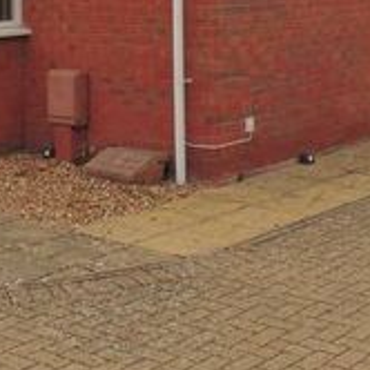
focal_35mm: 82
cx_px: 174
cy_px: -59
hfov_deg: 21.1
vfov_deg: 20.0
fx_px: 992
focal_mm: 4
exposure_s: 1/400
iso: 80
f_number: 3.1
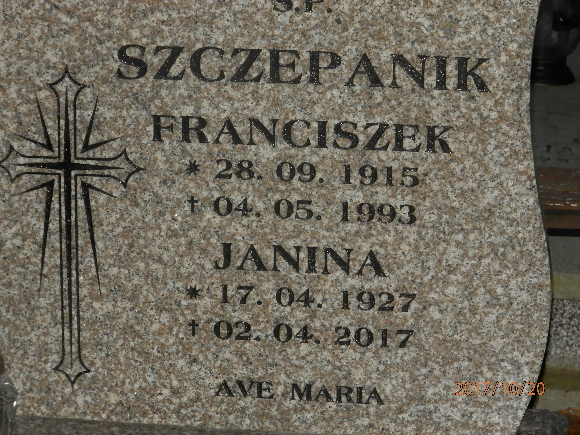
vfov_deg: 9.7
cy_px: 218
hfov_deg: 12.9
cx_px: 290
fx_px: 2564
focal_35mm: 153
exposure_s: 1/200
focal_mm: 27.4
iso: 400
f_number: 4.9
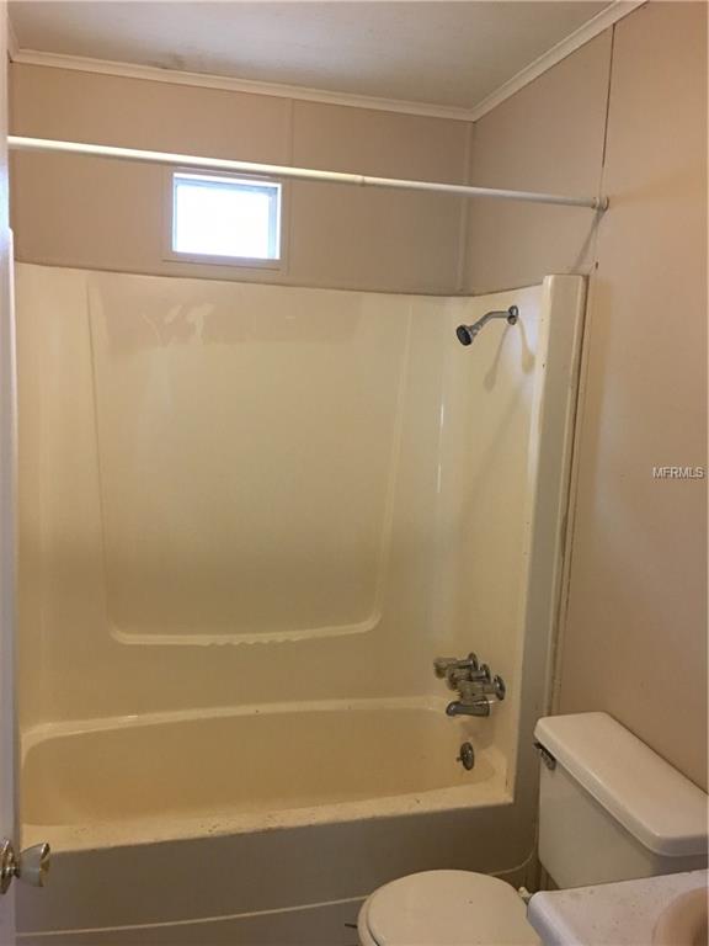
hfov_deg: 48.2
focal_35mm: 29
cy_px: 473
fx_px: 792
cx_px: 354
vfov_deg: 61.7
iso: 100
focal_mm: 4.15
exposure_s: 1/10
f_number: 2.2
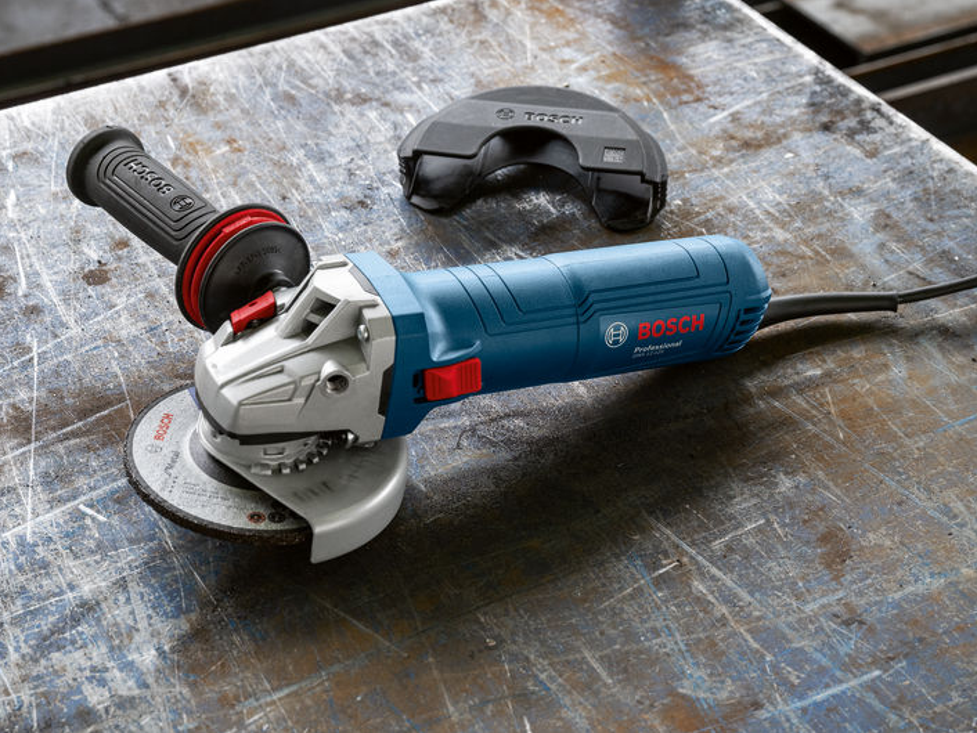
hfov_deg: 31.7
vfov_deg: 24.0
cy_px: 367
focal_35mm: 61
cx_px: 450
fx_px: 1722
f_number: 8
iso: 400
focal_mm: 56
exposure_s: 1/20
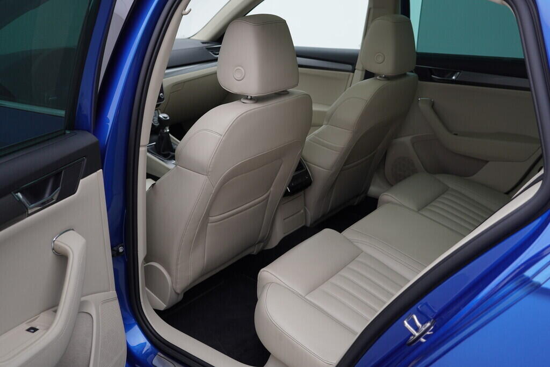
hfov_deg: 53.1
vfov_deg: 36.9
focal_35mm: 36
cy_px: 184
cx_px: 275
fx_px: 550
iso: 125
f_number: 3.2
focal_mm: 24
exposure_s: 1/50
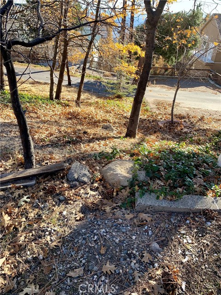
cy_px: 148
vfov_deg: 67.3
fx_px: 221
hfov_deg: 53.1
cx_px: 110
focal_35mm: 26
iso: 25
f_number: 1.8
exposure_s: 1/385
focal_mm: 4.25
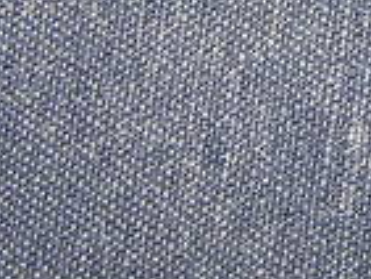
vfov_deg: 8.5
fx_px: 1845
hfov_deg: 11.3
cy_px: -89
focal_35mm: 172
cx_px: 395
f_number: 6.3
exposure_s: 1/40
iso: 50
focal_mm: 6.3
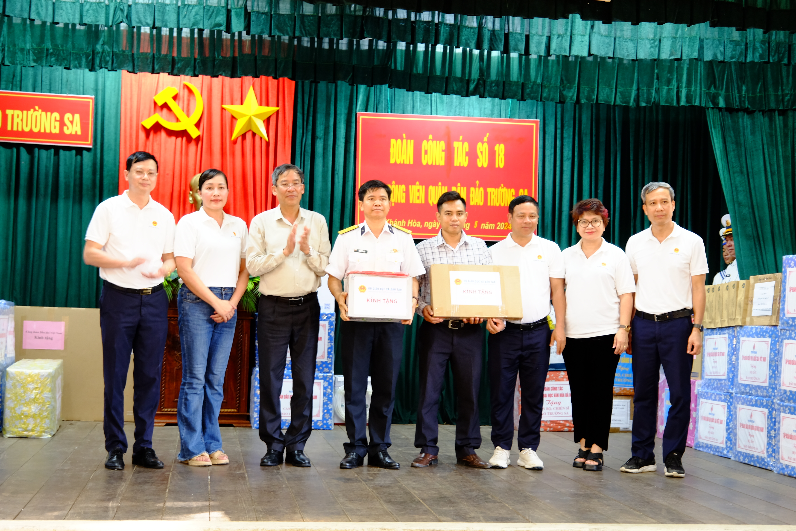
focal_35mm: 55
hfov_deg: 36.2
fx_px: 1216
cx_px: 398
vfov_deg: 24.6
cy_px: 266
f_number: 2.8
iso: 800
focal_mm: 36.5
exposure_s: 1/18
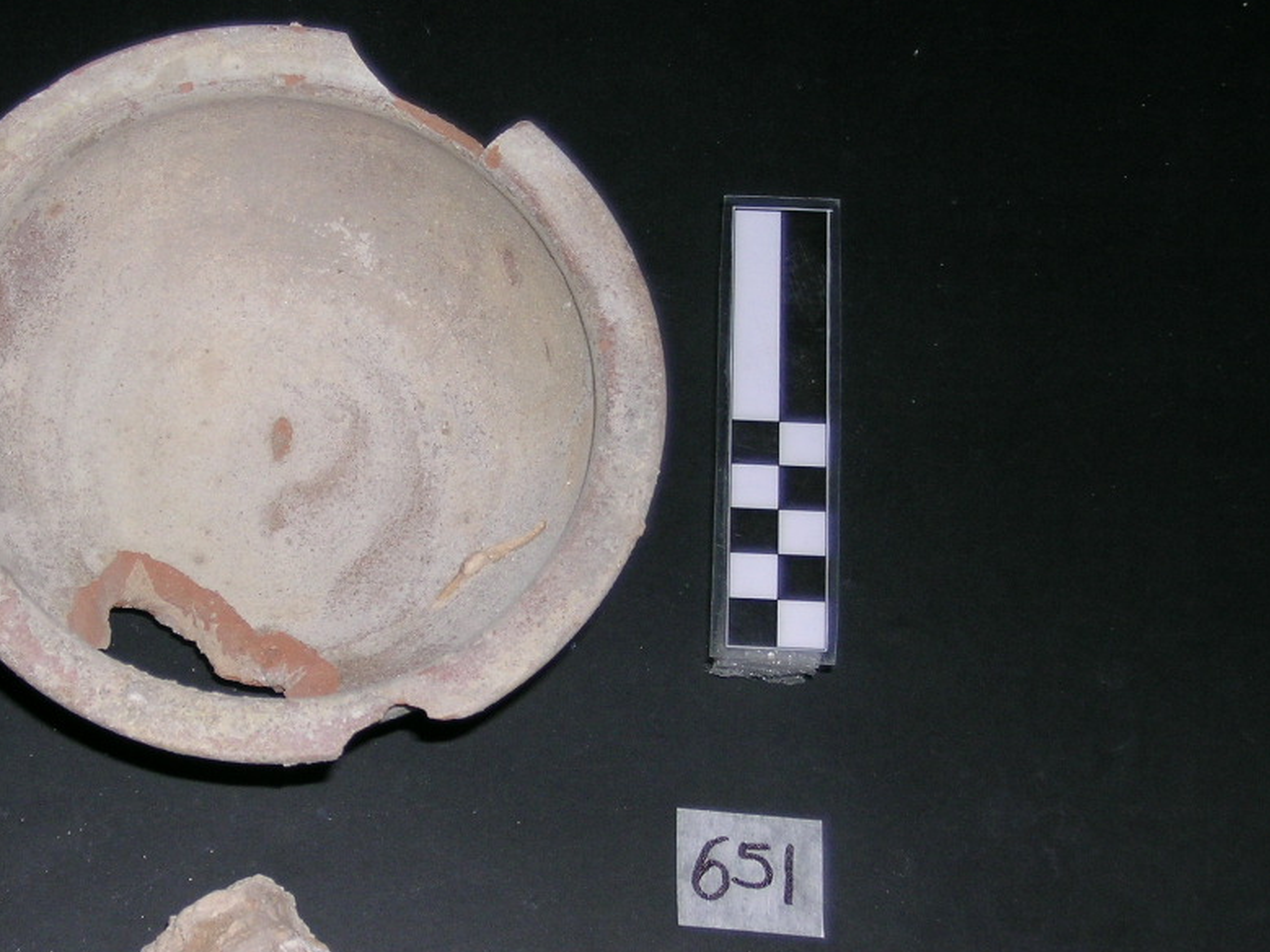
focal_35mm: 69
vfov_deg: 21.2
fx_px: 2531
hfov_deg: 27.9
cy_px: 615
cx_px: 352
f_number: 3.2
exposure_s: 1/60.1
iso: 50
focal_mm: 8.7
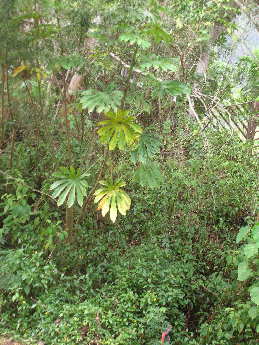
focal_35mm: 63
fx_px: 628
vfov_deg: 30.7
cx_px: 130
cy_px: 172
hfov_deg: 23.3
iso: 56
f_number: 3.6
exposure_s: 1/30
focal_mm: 10.4
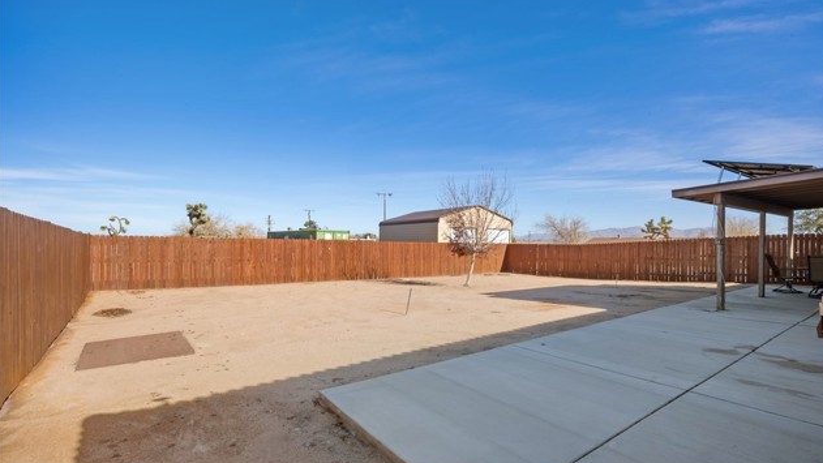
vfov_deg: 63.8
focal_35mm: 17
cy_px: 254
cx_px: 415
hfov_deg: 95.9
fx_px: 371
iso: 100
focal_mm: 16
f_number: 22
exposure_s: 1/6
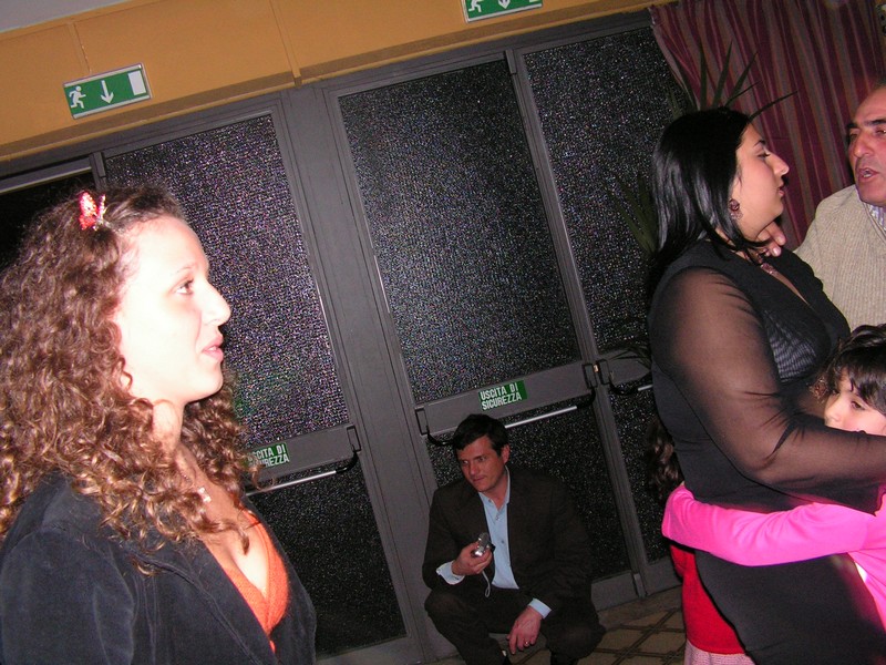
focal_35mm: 36
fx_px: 921
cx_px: 443
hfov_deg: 51.4
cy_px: 332
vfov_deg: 39.7
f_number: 3.2
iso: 200
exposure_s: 1/40
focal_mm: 6
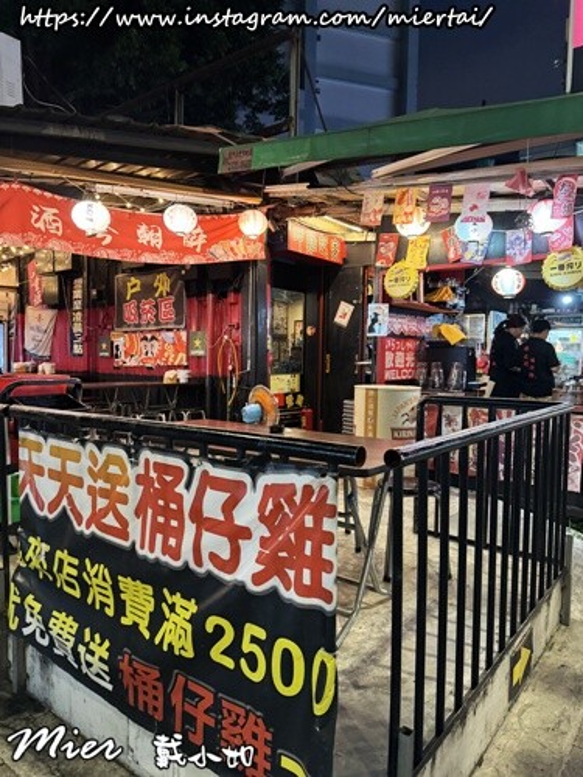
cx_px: 292
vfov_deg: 71.6
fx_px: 539
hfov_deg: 56.8
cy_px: 388
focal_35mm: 24
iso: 640
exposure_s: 1/40
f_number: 1.78
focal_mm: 6.76
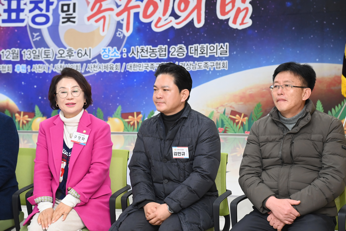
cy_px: 116
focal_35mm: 86
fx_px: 826
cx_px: 173
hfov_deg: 23.6
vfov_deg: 15.9
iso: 3200
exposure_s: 1/250
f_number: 6.3
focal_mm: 86
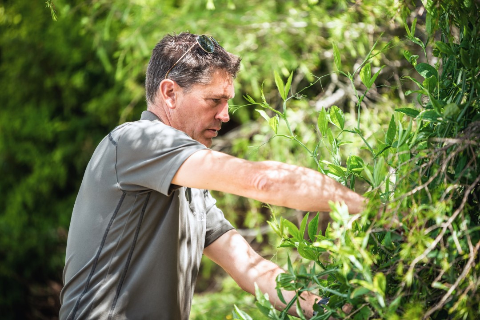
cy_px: 160
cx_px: 240
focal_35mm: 200
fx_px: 2668
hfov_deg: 10.3
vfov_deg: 6.9
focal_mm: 200
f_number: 2.8
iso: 200
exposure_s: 1/400
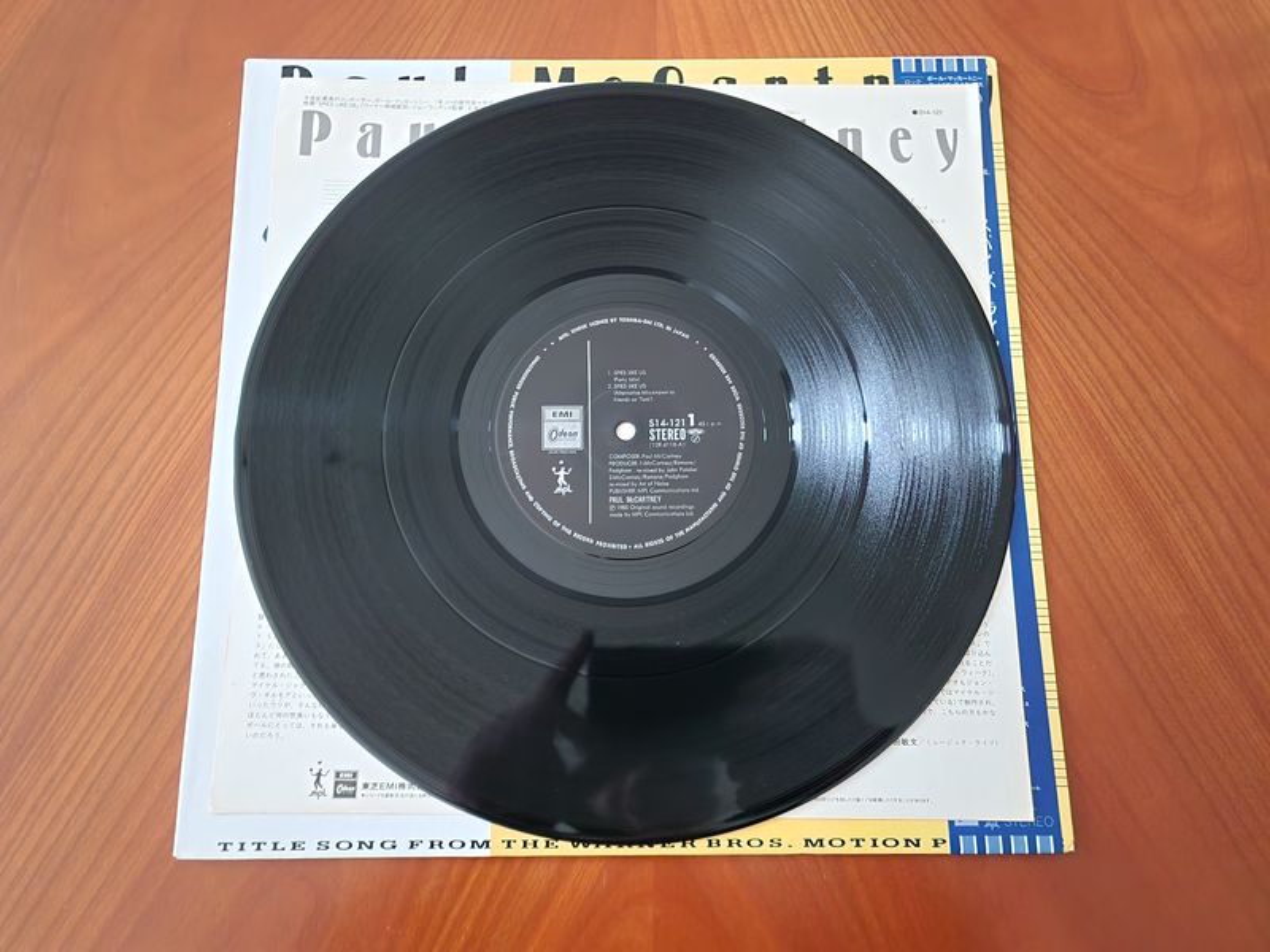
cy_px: 476
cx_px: 635
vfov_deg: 58.9
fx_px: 844
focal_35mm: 23
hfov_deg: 73.9
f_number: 1.8
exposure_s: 1/20
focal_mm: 6.4
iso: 1600
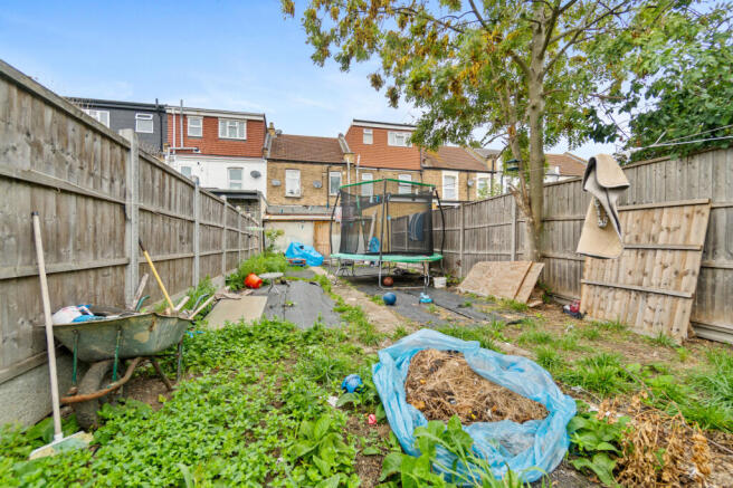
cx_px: 366
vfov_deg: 77.3
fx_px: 305
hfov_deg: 100.4
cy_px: 244
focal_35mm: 15
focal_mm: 10
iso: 100
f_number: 4
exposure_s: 1/25
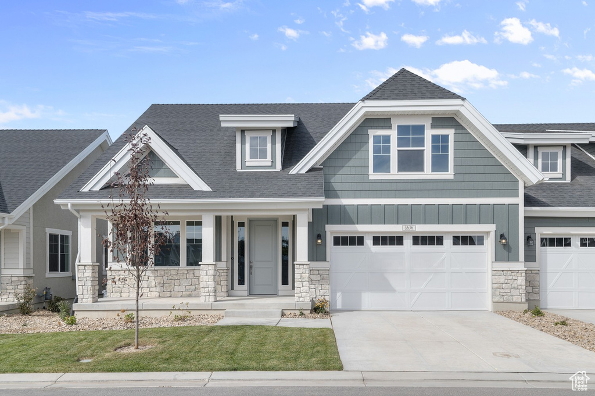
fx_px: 446
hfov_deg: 67.4
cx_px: 298
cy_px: 198
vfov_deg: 47.9
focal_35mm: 27
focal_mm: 27
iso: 320
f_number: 8
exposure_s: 1/200
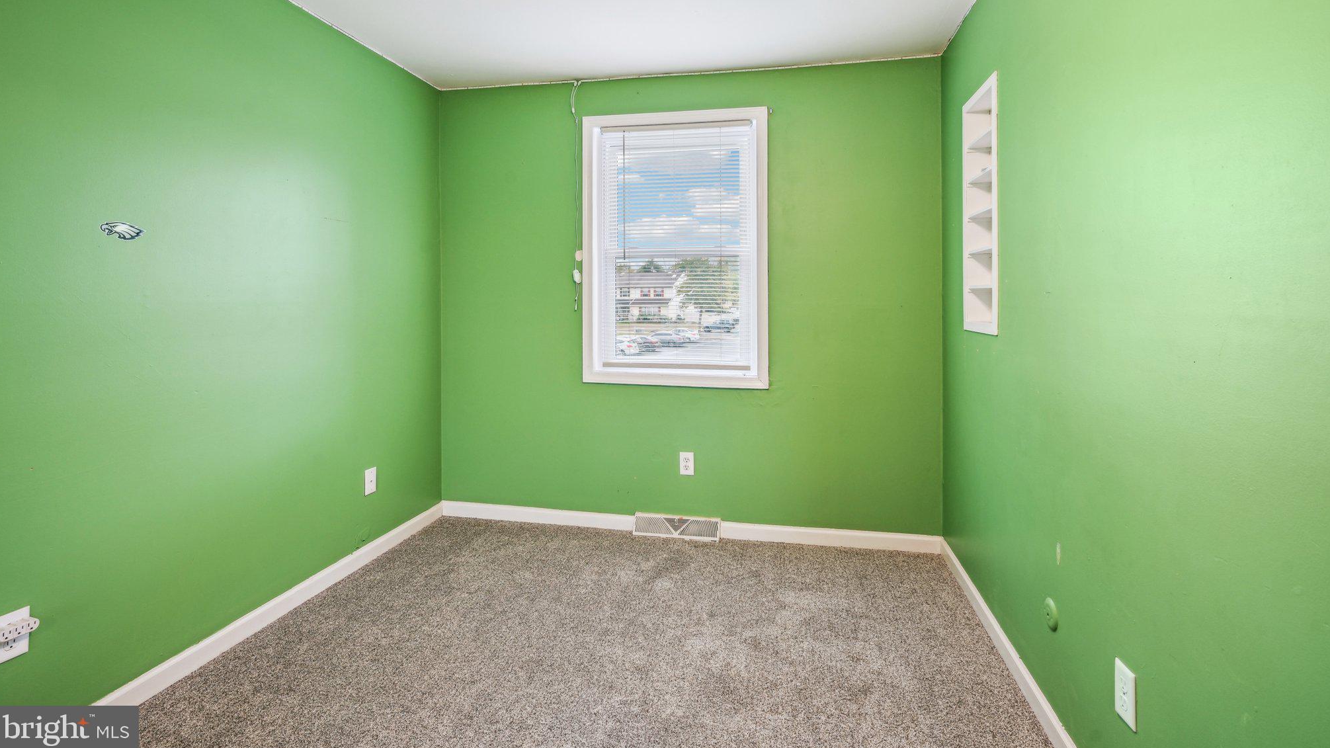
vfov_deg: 64.8
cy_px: 303
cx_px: 669
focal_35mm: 17
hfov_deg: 97.5
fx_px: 583
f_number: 8
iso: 400
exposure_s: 1/25
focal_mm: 15.5
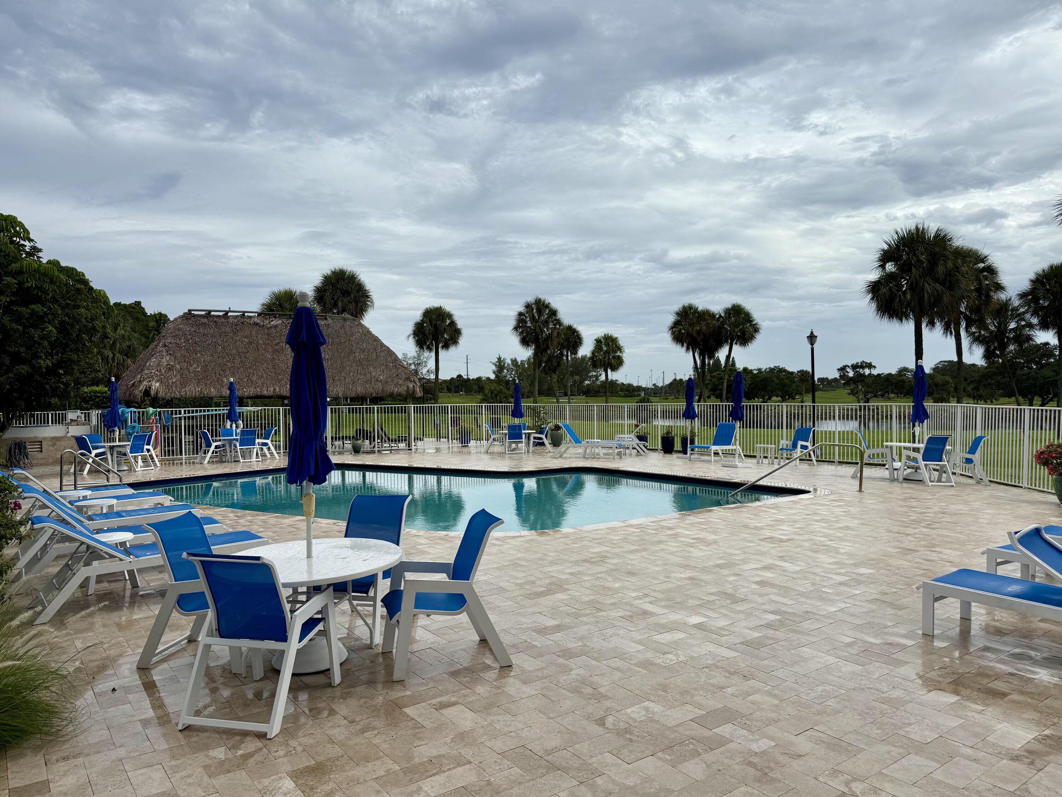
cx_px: 531
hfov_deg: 71.6
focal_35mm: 24
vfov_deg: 56.8
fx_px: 736
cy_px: 398
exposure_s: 1/6173
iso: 80
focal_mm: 6.76
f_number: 1.78
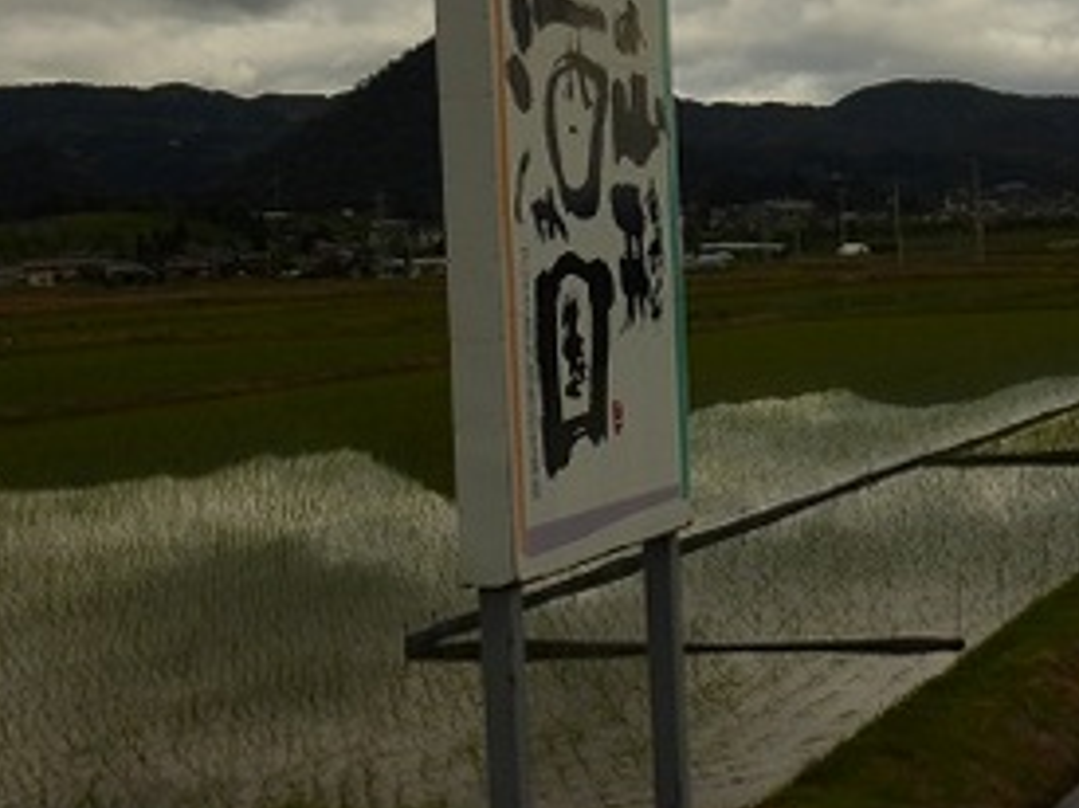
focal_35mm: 85
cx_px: 832
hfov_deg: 22.8
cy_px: 186
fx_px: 2648
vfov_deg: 17.2
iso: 100
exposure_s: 1/1300
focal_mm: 9.2
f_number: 4.1
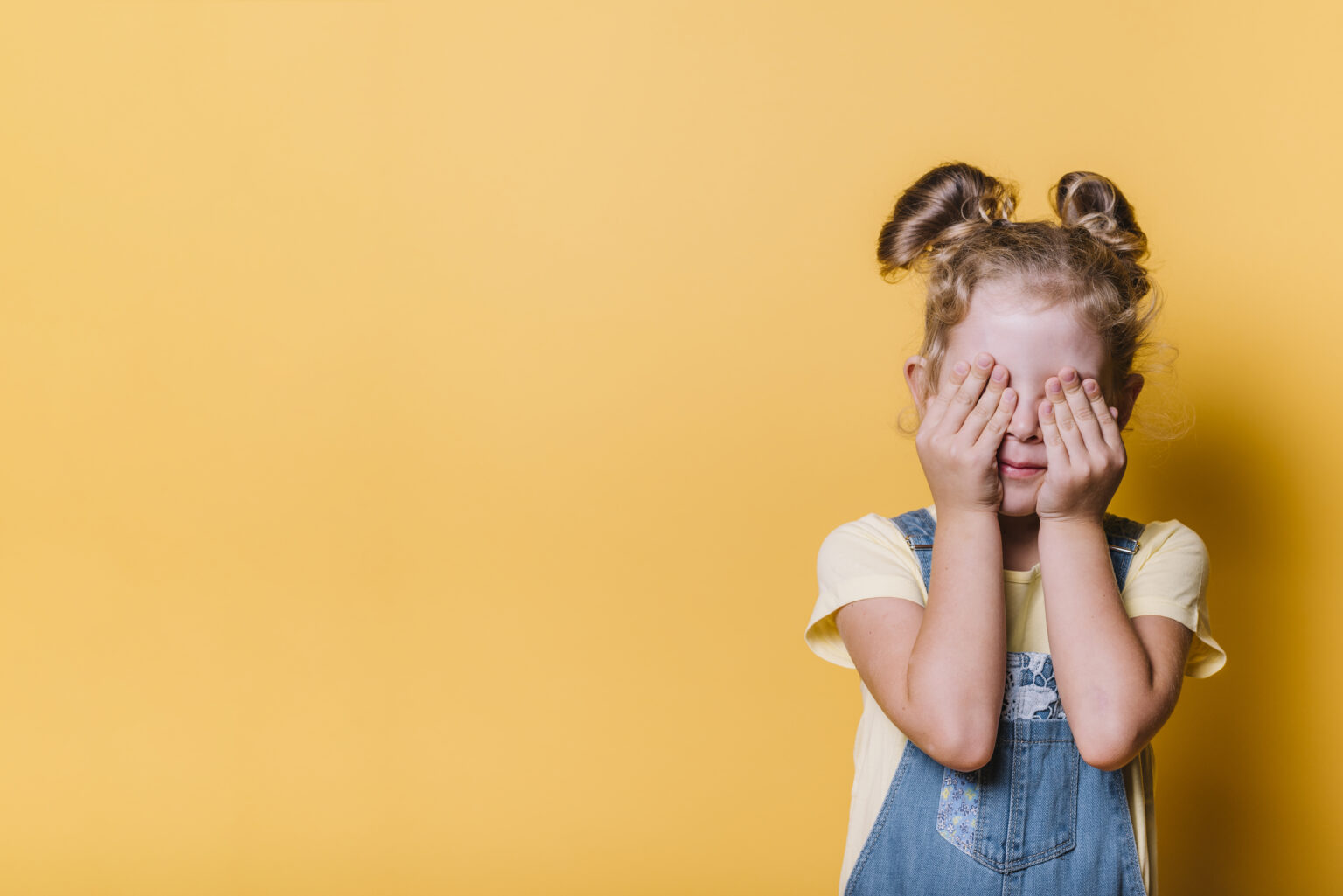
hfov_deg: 39.6
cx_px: 672
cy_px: 448
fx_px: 1866
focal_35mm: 50
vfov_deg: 27.0
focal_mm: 50
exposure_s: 1/200
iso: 200
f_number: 5
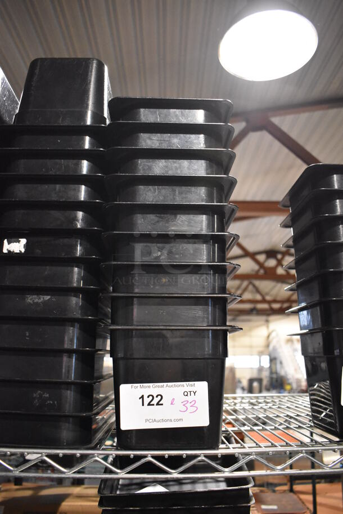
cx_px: 172
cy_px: 257
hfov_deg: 48.0
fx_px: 385
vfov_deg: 67.3
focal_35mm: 27
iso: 5000
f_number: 3.5
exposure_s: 1/125
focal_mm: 18
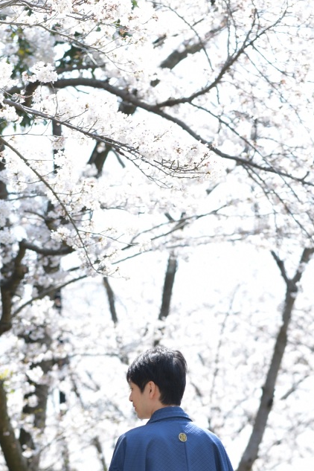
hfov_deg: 6.9
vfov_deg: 10.3
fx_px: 2603
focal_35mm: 199
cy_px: 429
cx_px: 96
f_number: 3.2
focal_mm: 105
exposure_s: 1/320
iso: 100
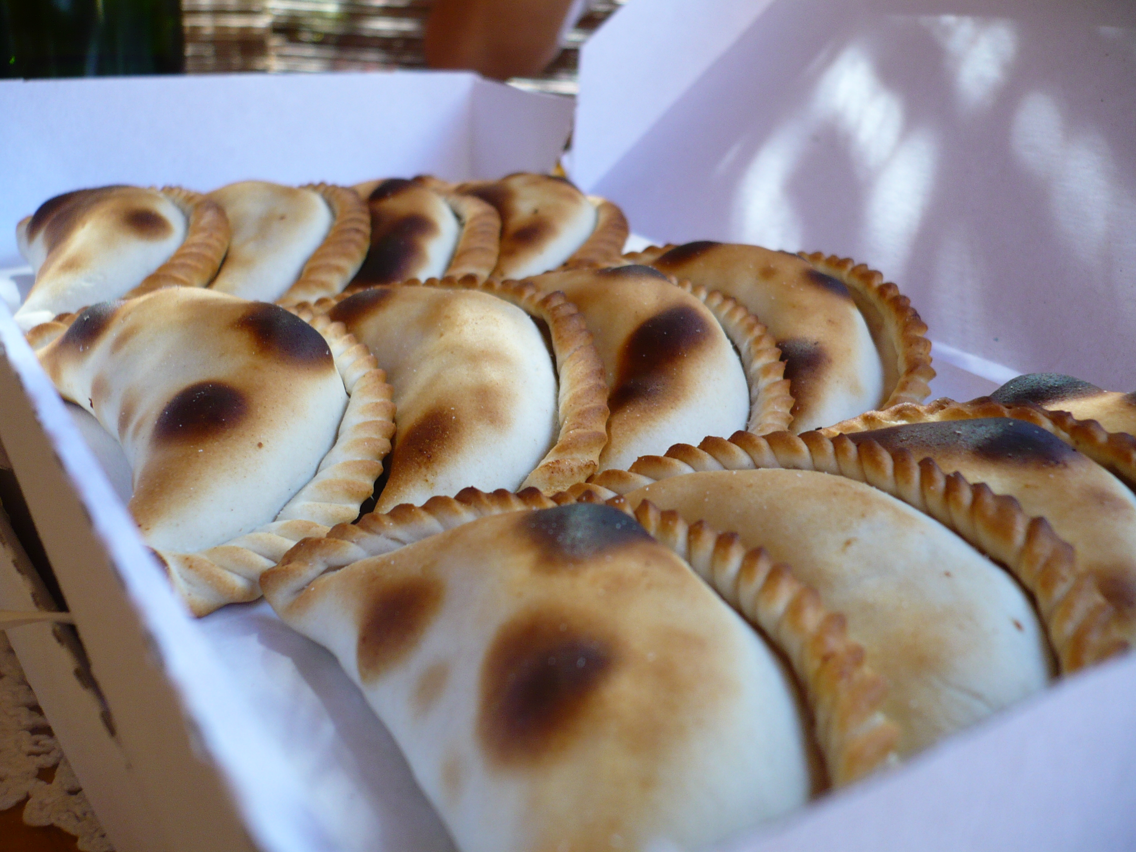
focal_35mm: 35
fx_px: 1149
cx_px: 568
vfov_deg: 40.7
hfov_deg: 52.6
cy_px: 426
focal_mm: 5.8
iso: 100
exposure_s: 1/80
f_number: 2.8
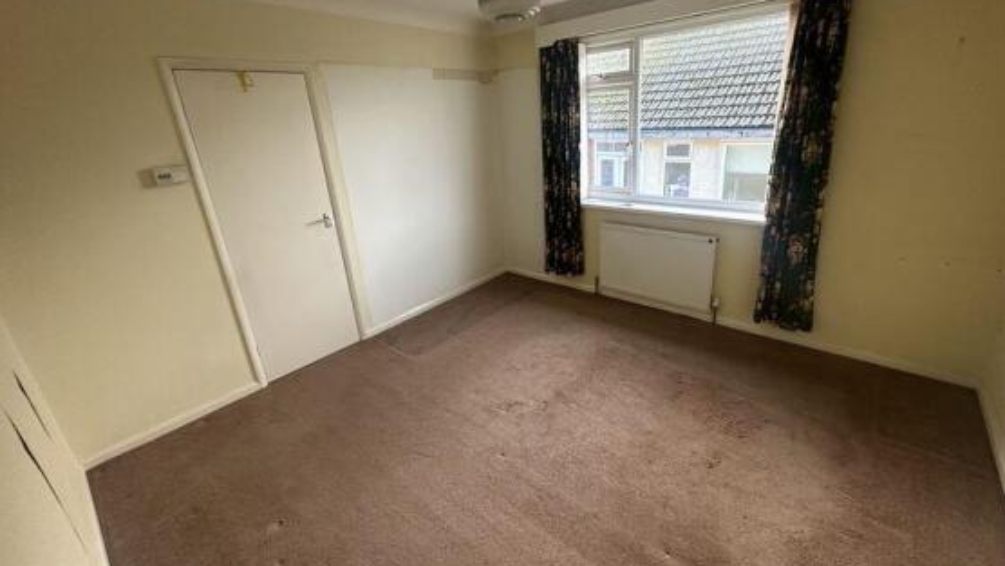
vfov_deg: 67.0
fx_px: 426
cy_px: 259
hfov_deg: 99.3
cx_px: 525
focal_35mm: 16
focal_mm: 2.22
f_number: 2.2
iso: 400
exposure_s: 1/72
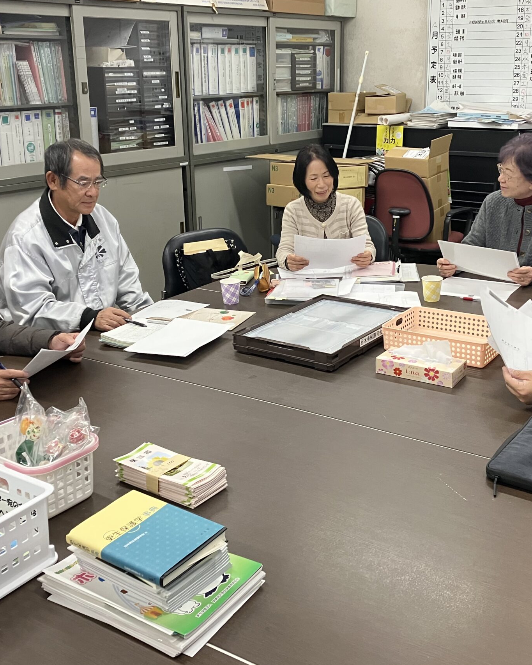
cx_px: 302
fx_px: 807
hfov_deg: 36.4
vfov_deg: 44.8
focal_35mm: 41
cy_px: 315
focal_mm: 3.99
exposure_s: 1/60
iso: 125
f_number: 1.8
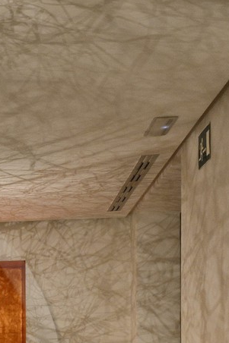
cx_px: -172
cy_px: 393
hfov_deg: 14.3
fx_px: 812
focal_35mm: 85
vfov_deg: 22.4
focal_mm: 24
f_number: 8
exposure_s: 1/3.33
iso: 1600
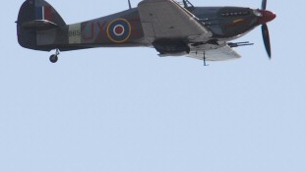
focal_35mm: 809
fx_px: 6565
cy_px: 46
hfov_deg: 2.7
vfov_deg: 1.5
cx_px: 180
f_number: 9.5
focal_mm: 400
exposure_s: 1/750
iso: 320
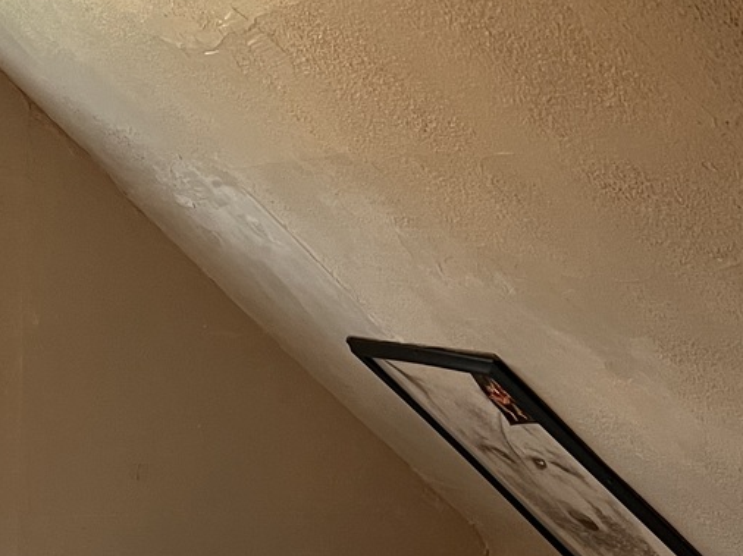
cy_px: 577
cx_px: -62
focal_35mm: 74
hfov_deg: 24.7
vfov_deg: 19.2
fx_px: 1588
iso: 500
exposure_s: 1/60
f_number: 1.5
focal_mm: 5.7
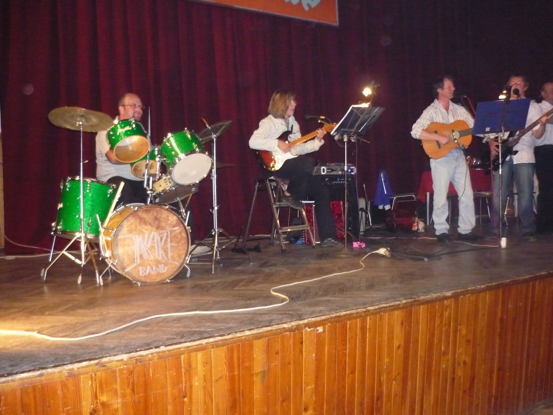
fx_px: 527
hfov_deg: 55.4
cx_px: 276
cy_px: 208
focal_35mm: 33
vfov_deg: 42.9
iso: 1000
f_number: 2.8
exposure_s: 1/30
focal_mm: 5.5
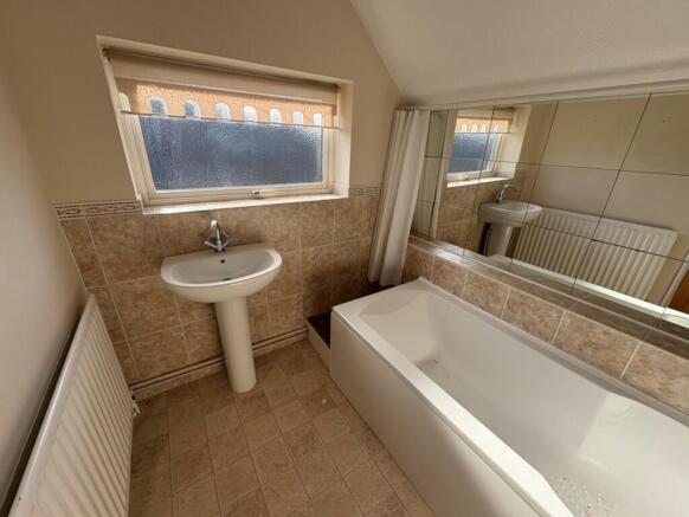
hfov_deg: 102.0
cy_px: 258
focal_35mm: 14
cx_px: 344
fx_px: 279
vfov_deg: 85.7
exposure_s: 1/321
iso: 64
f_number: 2.2
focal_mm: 2.22
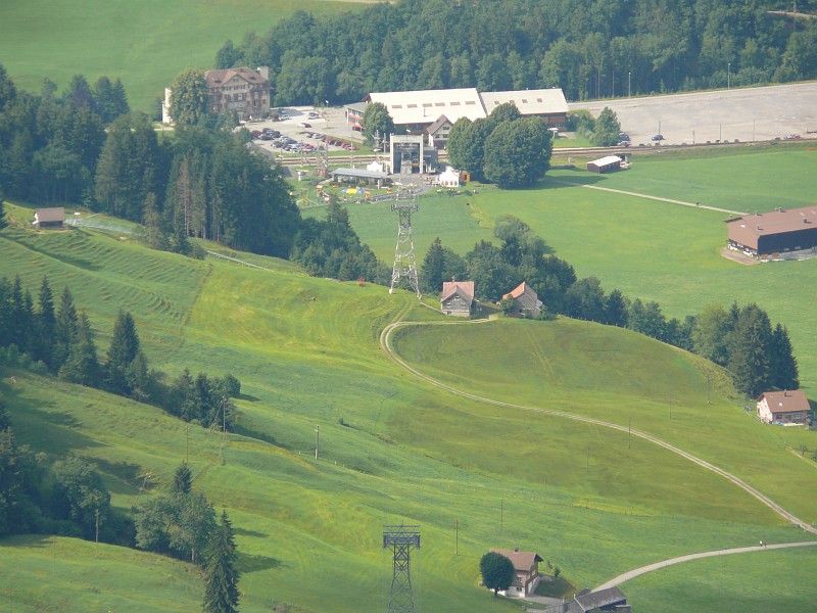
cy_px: 306
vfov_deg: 3.5
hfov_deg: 4.7
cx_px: 408
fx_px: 9913
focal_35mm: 420
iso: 100
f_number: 5.6
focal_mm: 88.8
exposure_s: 1/250
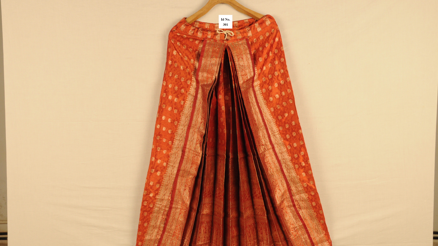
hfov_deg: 51.0
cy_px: 143
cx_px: 218
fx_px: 459
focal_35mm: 40
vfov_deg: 30.0
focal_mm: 25
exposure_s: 1/5
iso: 400
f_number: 16
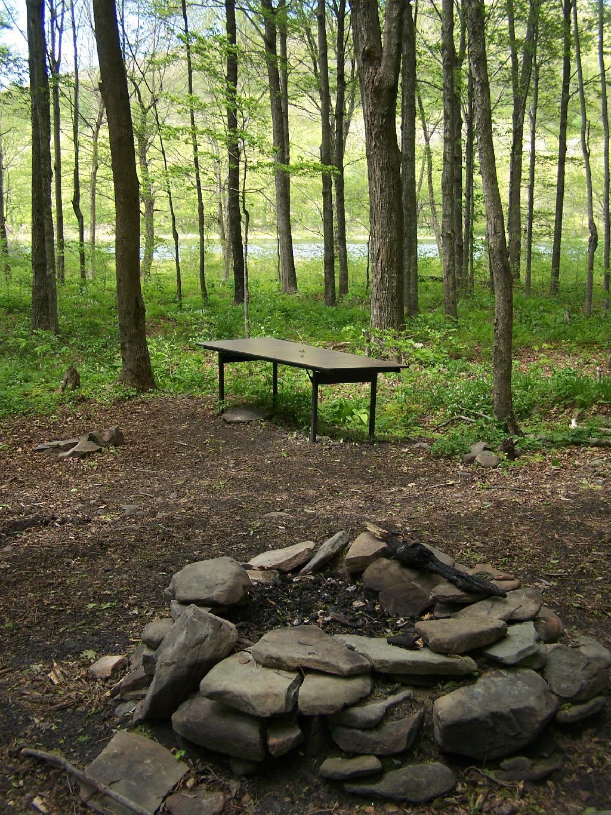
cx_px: 306
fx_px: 894
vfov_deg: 49.0
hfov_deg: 37.7
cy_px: 408
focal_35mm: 38
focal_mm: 6.3
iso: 80
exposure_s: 1/100
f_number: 2.8
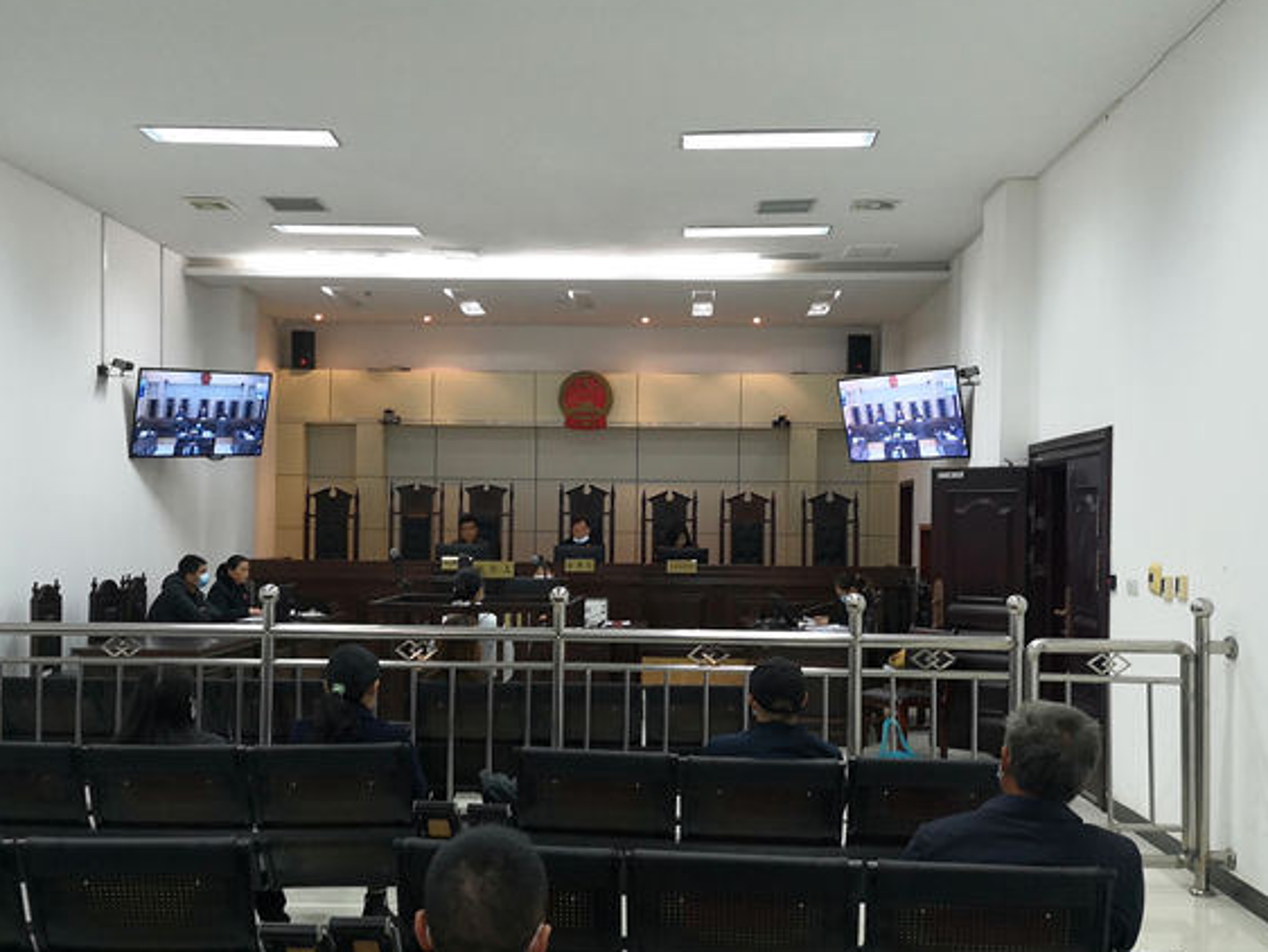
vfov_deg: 38.7
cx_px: 627
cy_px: 521
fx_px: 1356
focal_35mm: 37
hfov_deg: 50.1
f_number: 1.8
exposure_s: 1/33.3
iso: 200
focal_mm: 4.75
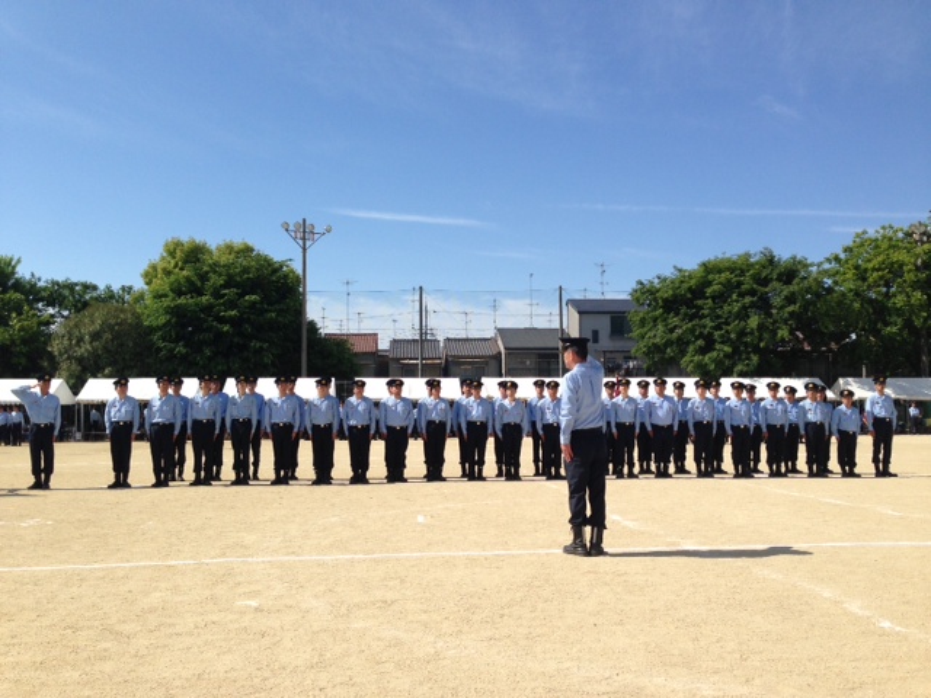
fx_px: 888
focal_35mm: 33
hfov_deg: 55.4
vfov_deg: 42.9
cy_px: 349
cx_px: 466
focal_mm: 4.13
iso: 50
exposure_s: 1/1869
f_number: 2.4
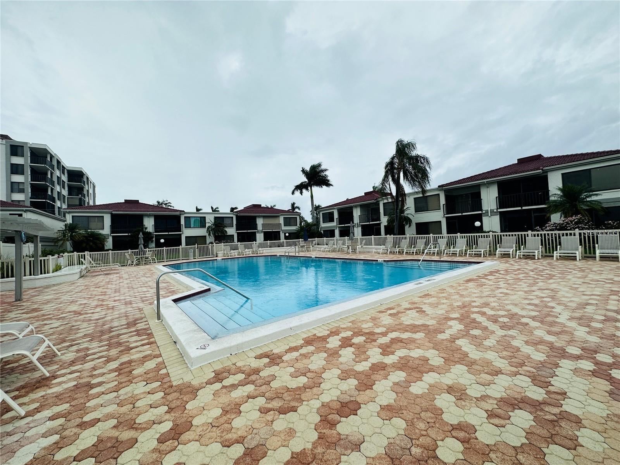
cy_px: 232
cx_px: 310
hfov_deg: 102.1
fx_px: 251
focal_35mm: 14
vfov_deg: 85.7
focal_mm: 2.22
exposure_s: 1/1531
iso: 50
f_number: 2.2
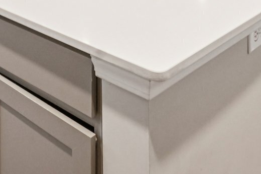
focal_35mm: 63
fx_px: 457
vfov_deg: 17.0
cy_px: -157
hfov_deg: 31.2
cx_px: 56
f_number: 8
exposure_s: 1/30
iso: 800
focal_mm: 16
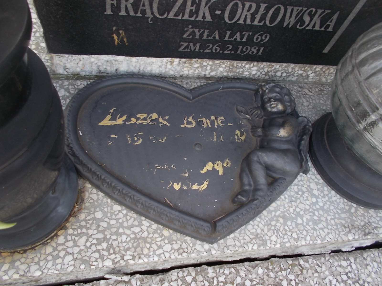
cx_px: 191
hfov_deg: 67.3
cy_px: 143
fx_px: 287
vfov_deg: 53.1
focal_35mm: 26
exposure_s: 1/100
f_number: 3.2
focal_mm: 4.6
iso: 80
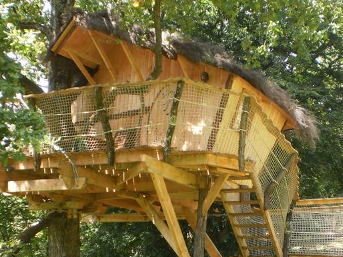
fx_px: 555
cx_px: 198
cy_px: 174
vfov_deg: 26.0
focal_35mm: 56
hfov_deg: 34.3
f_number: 3.1
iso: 100
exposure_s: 1/100
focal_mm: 6.3
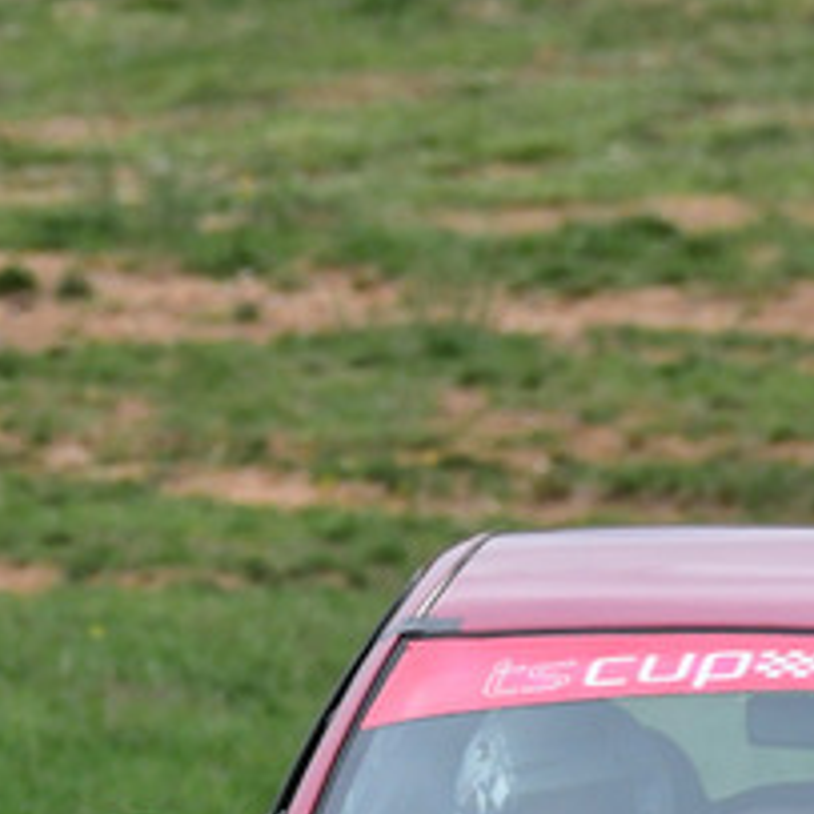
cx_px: 309
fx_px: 66883
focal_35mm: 2514
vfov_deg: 0.7
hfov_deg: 0.7
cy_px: 934
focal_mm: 500
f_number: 11
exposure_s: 1/640
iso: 1250
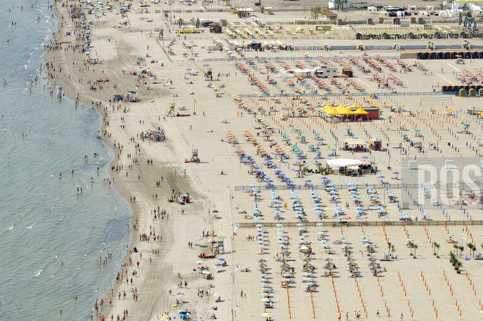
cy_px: 145
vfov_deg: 6.6
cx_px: 261
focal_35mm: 207
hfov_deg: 9.9
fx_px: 2775
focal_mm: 145
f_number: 7.1
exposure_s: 1/1250
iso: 400
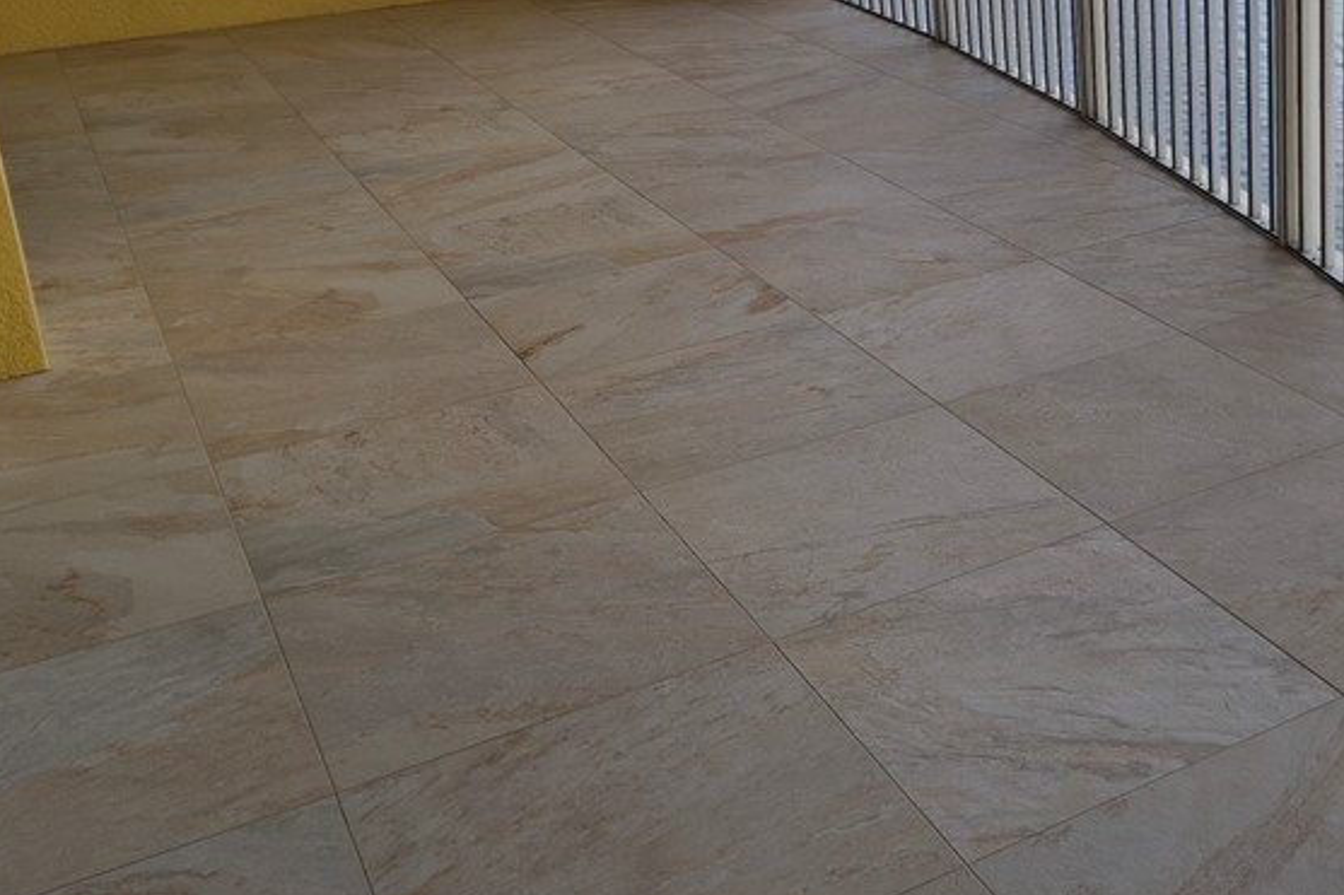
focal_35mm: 44
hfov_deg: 41.9
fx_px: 1642
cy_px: 152
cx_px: 1134
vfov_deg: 29.6
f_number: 1.8
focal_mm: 5.4
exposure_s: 1/2112
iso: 80
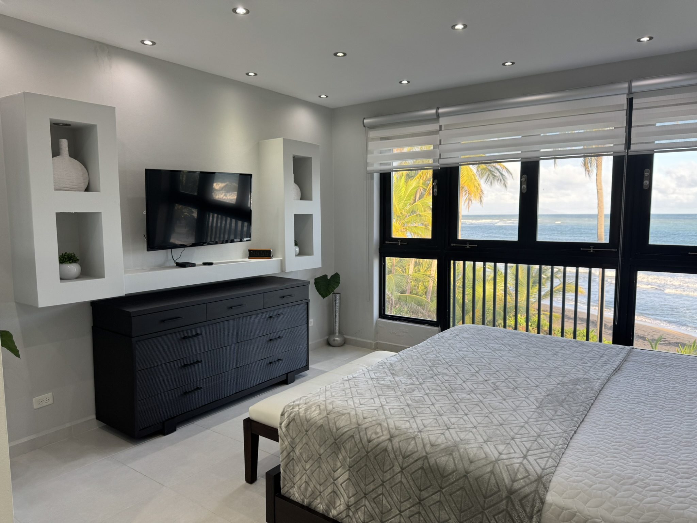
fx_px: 483
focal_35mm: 24
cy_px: 262
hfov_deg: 71.6
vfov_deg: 56.8
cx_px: 348
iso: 64
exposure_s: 1/120
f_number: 1.78
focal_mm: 6.76
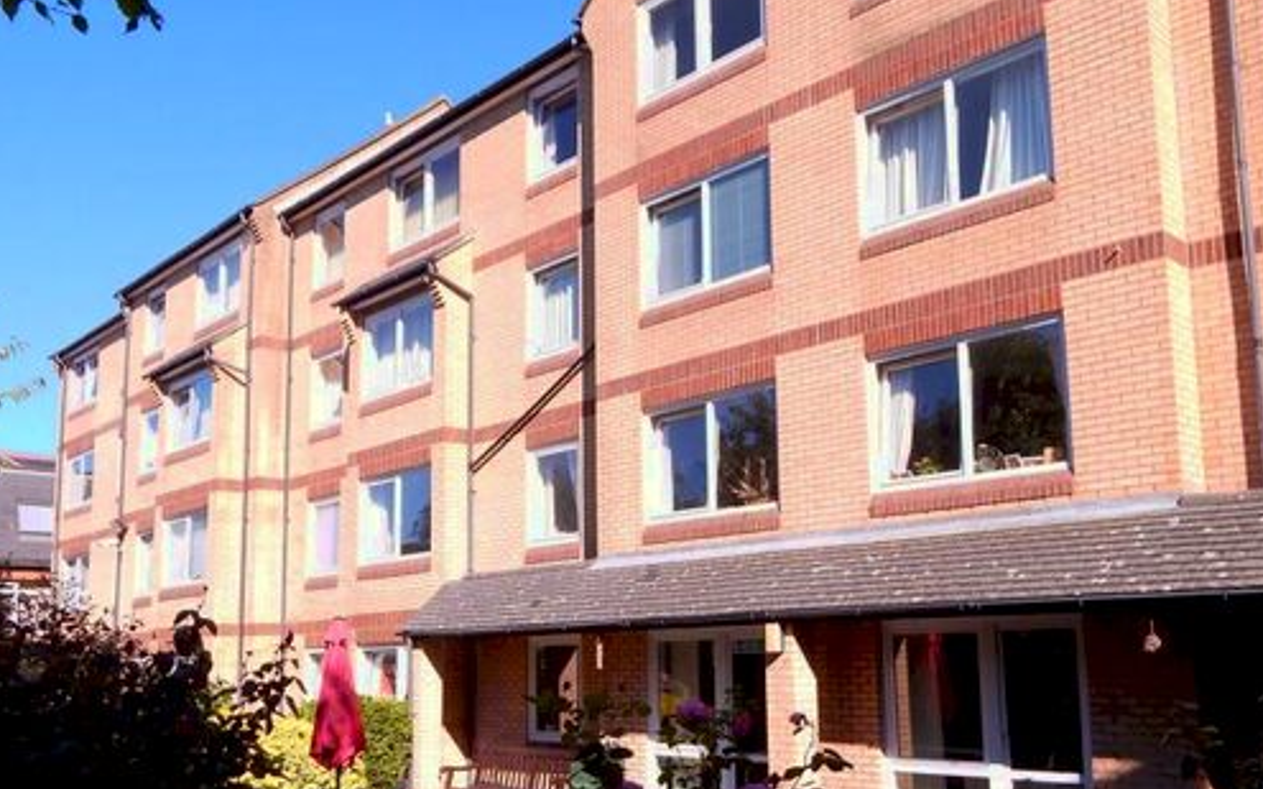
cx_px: 617
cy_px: 507
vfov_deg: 38.0
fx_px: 1136
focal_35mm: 33
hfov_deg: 58.2
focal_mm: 4
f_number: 3
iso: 125
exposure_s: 1/800
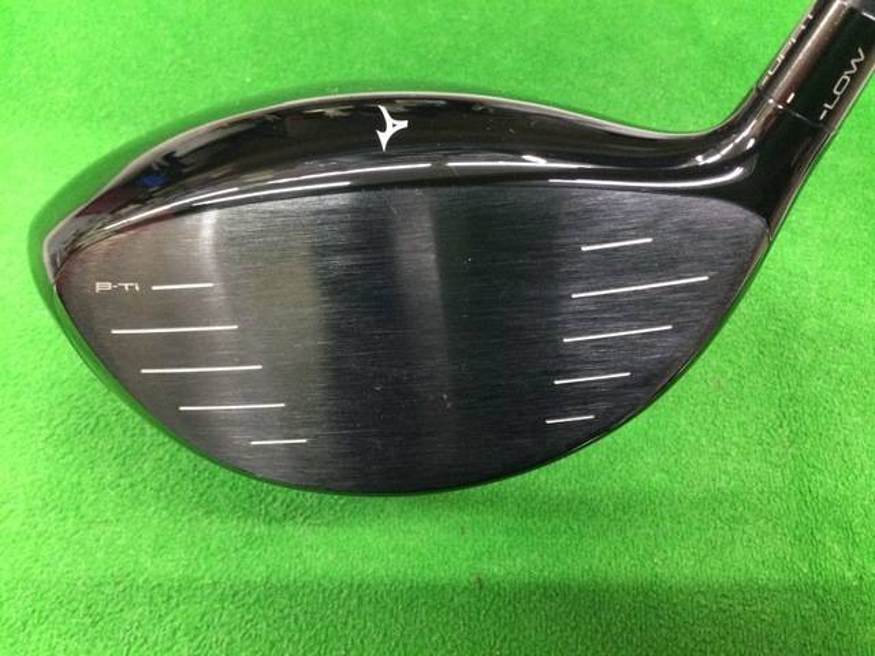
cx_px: 438
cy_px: 328
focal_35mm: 31
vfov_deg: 45.4
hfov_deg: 58.4
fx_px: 784
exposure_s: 1/15
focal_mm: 3.3
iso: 250
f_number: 2.4
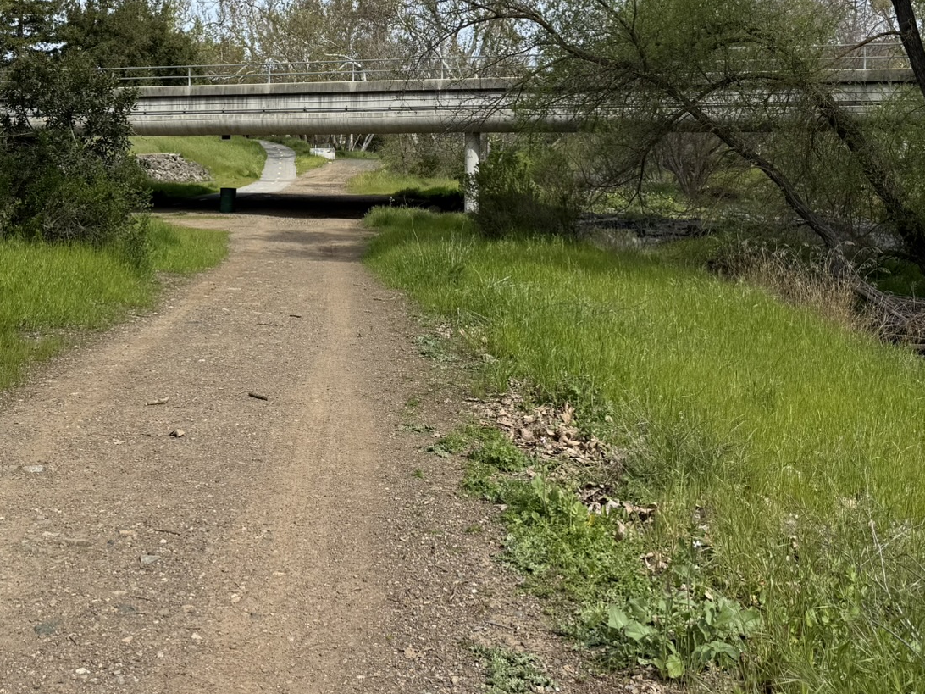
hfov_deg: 41.9
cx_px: 378
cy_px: 97
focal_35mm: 45
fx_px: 1202
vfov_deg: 31.0
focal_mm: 6.76
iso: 80
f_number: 1.78
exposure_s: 1/4673
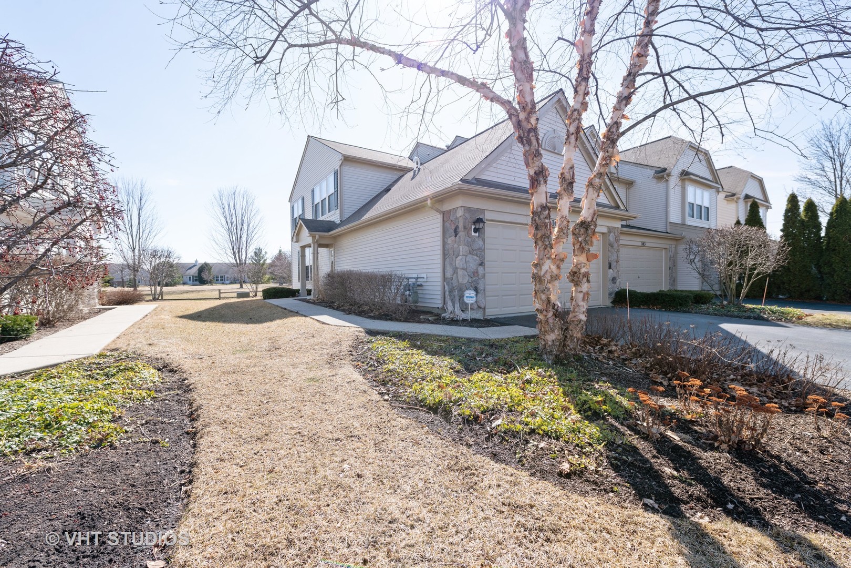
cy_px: 284
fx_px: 331
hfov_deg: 104.3
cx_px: 426
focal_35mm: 14
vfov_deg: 81.2
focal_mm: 14
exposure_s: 1/160
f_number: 8
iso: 100
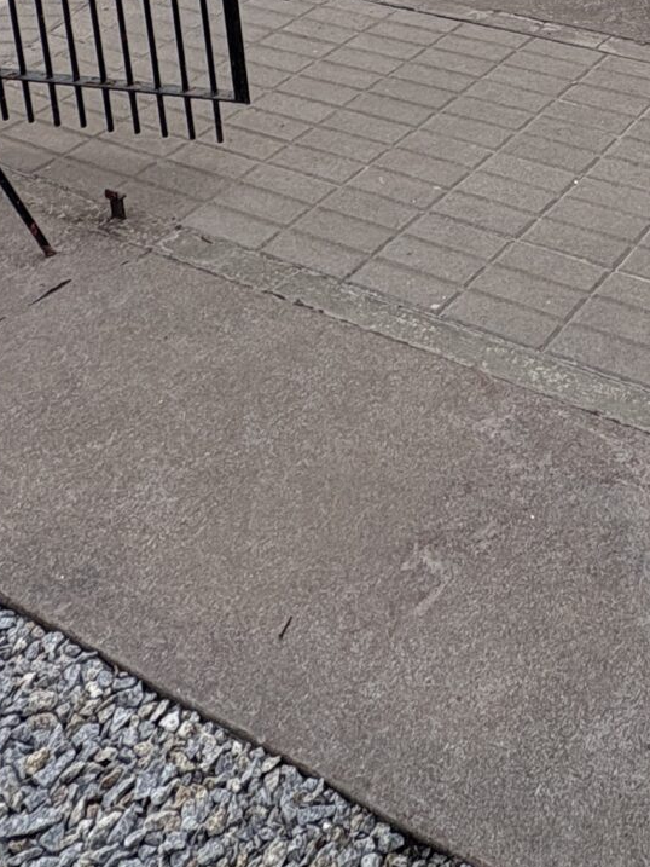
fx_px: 1251
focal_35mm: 50
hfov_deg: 25.6
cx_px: 814
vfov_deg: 29.0
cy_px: -325
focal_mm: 2.22
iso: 50
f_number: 2.2
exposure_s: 1/1277
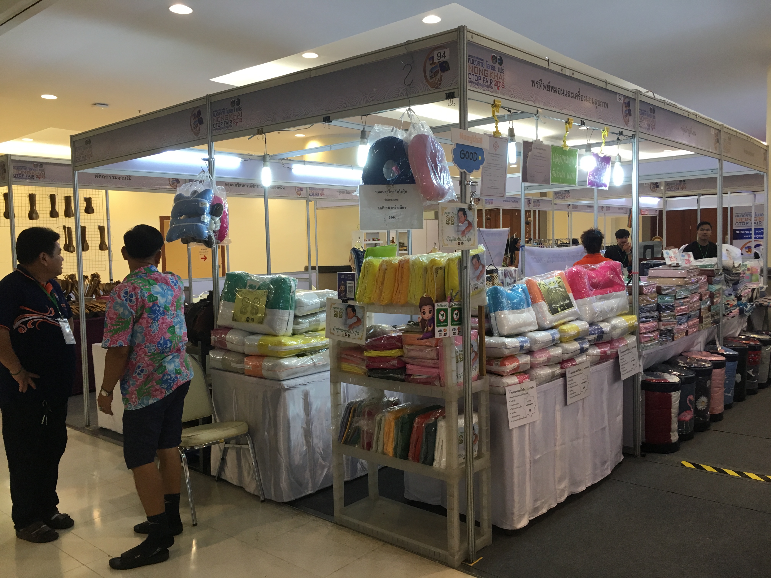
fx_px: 646
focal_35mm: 29
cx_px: 386
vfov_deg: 48.2
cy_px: 289
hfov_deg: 61.7
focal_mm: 4.15
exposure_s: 1/33
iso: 50
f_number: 2.2
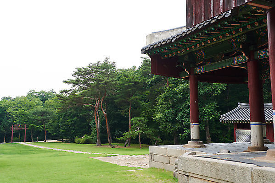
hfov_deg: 50.7
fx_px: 290
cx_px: 138
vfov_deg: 35.1
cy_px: 92
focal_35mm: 38
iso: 400
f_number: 3.5
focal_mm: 38
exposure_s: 1/1250
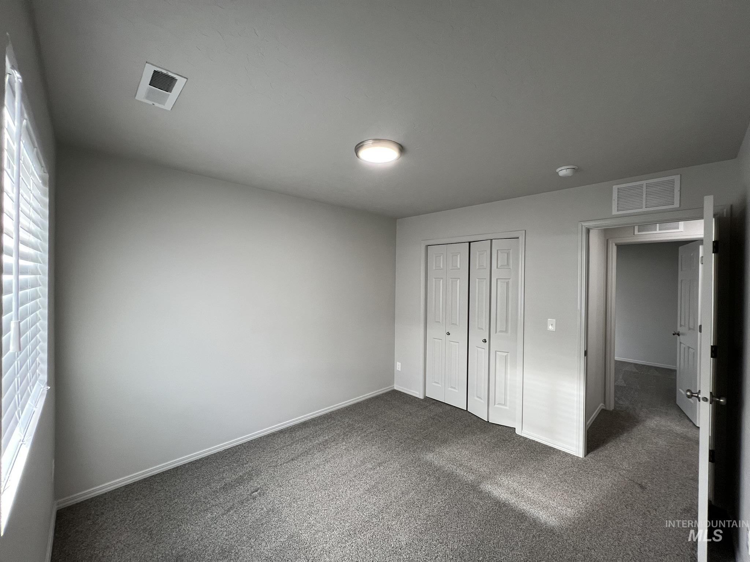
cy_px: 281
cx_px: 375
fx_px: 282
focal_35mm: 13
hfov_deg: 106.2
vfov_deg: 89.9
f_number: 1.8
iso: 160
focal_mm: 1.57
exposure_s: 1/120
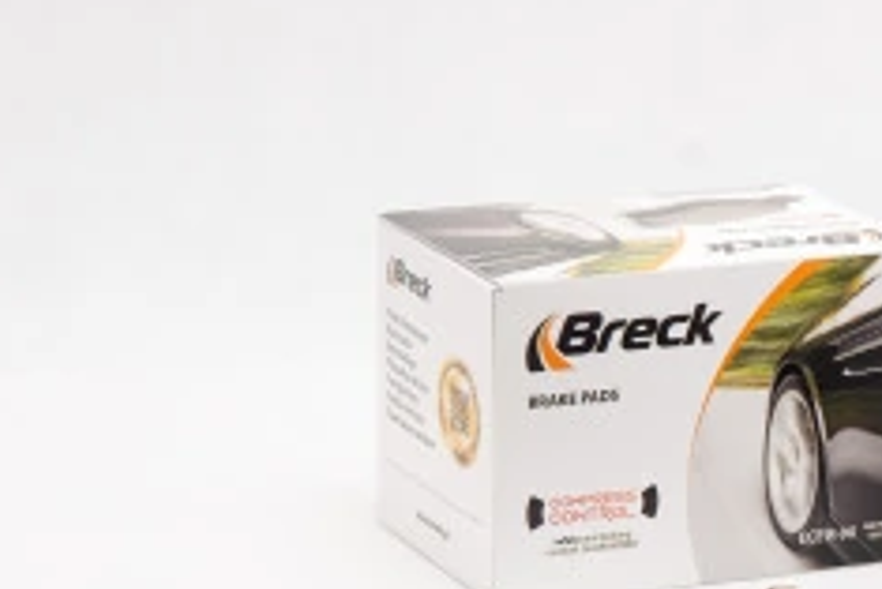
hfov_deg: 8.8
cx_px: 1062
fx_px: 5638
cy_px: 608
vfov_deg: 6.0
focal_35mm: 230
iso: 100
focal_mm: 60
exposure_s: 1/200
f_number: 11
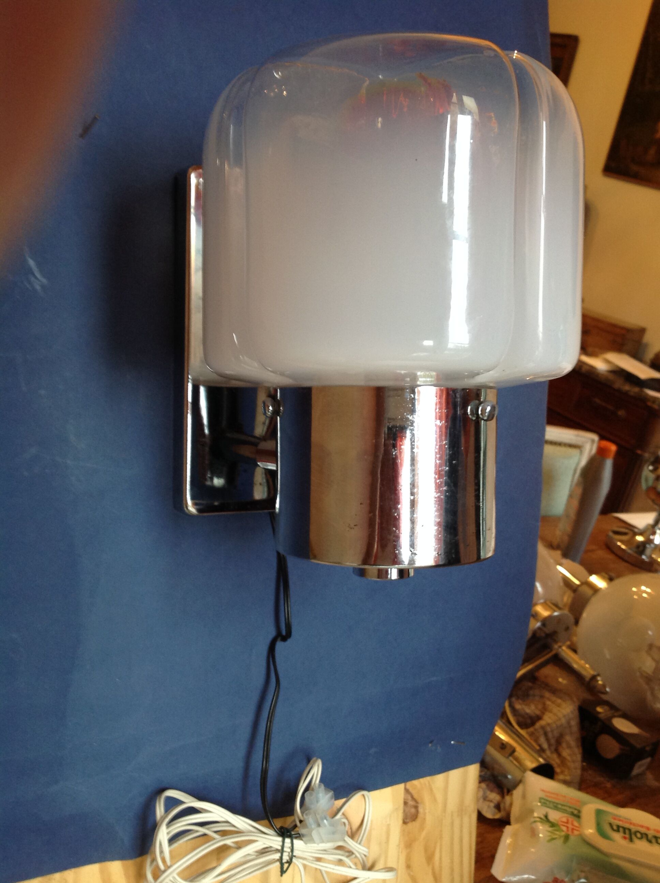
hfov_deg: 40.6
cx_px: 330
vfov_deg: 52.7
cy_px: 442
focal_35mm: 35
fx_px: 892
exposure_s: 1/15
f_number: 2.4
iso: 100
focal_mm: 4.28
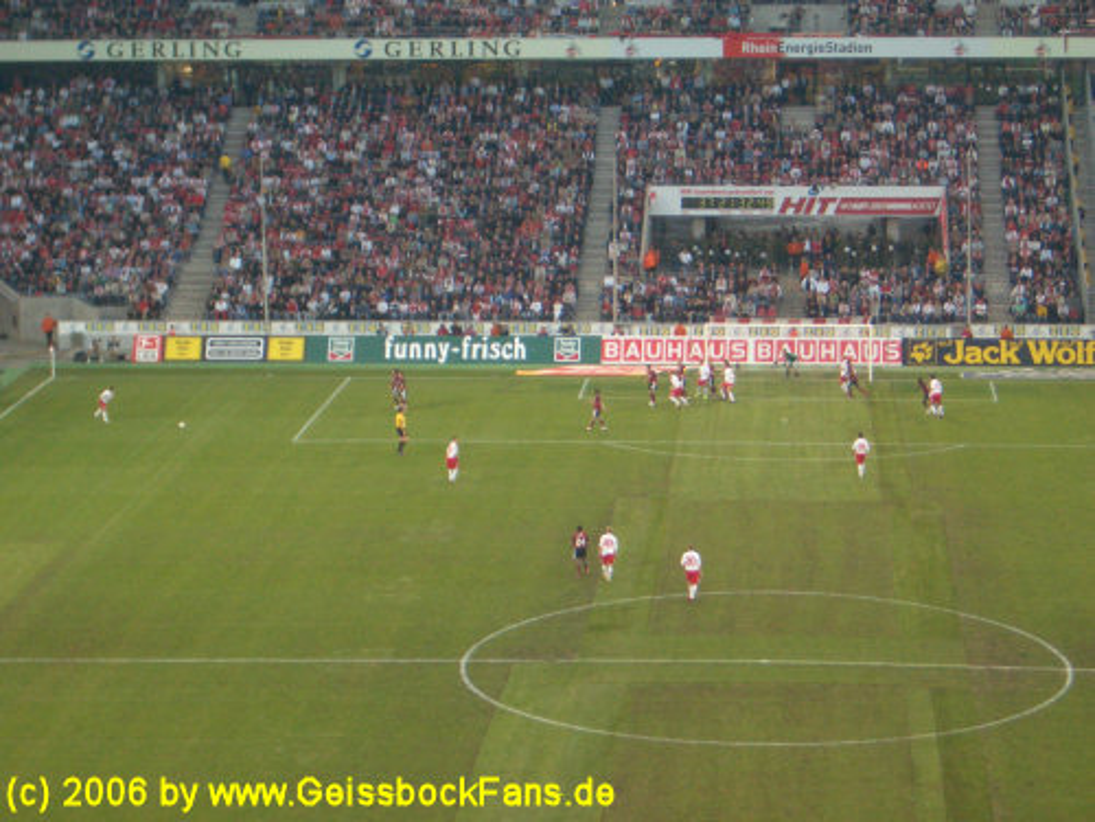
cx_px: 548
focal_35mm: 105
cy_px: 411
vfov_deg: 14.1
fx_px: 3321
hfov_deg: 18.7
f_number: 4.8
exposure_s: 1/60
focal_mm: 17.4
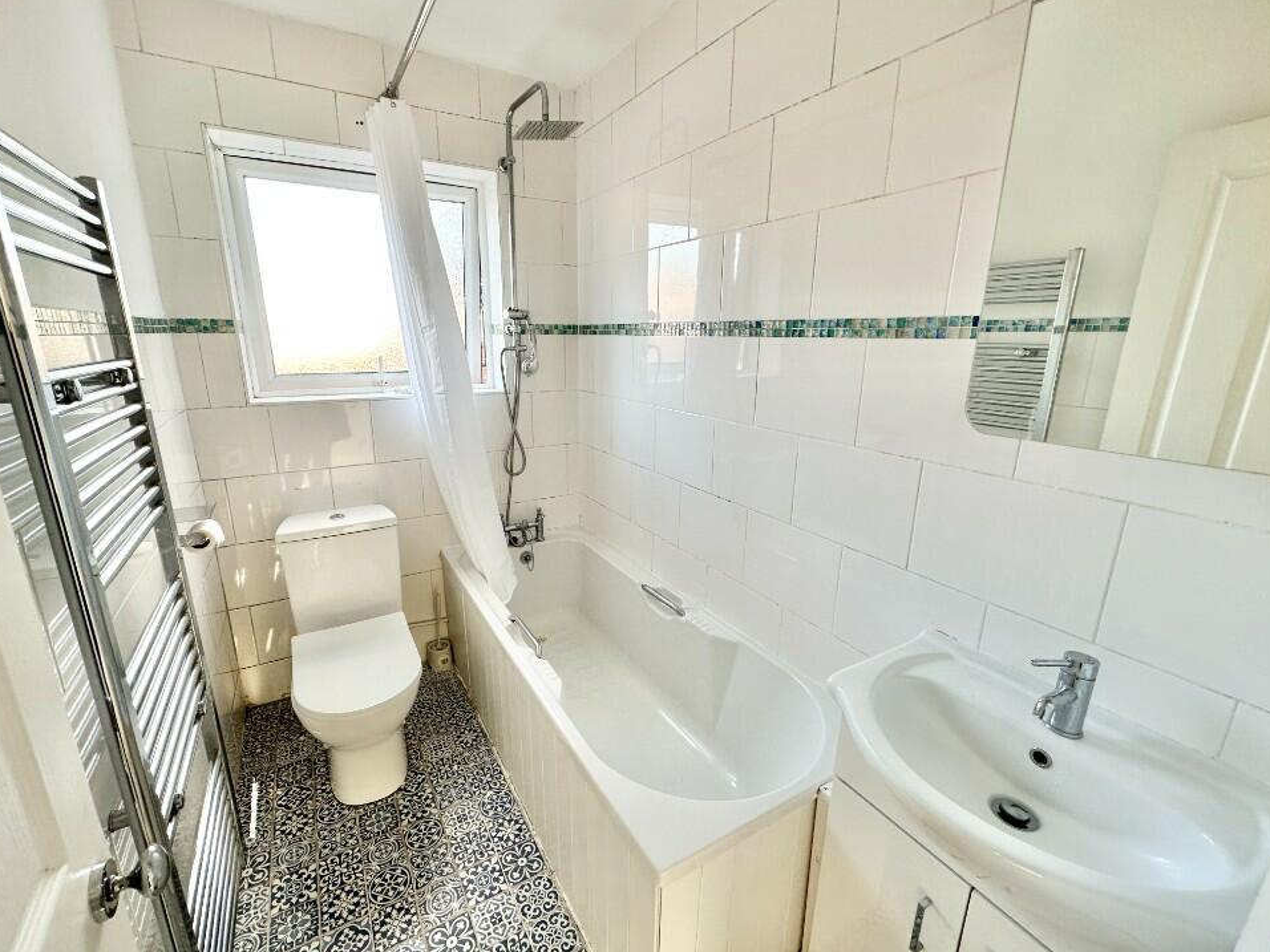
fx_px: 550
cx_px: 608
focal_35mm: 15
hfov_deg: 98.1
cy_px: 474
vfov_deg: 81.7
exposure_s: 1/99
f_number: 2.2
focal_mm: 2.22
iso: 80
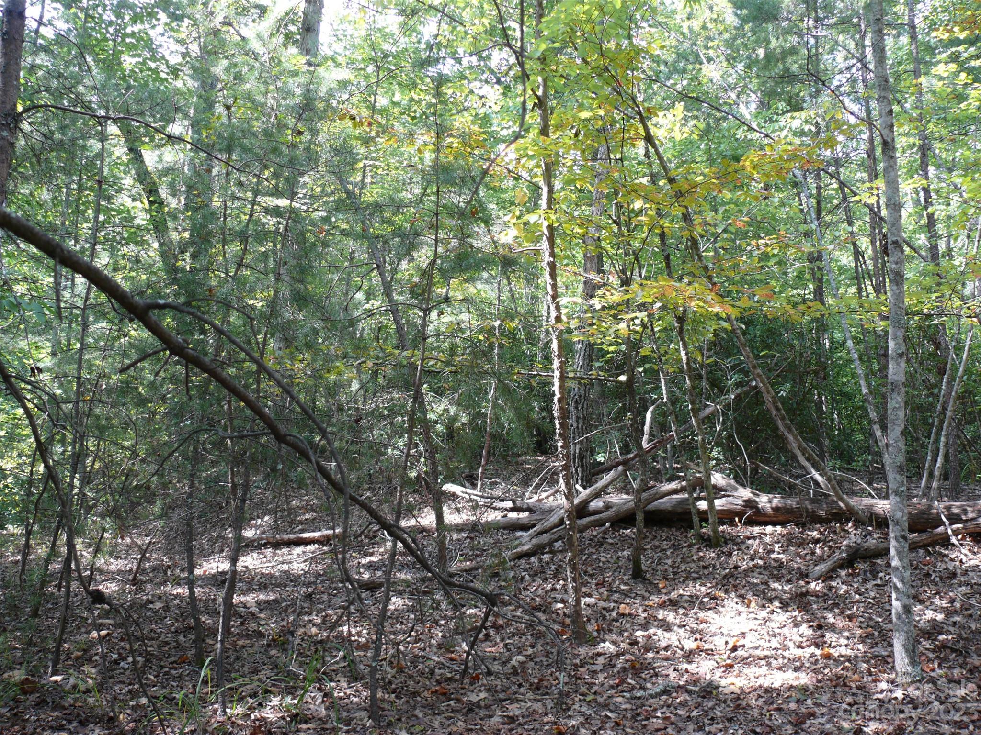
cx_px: 490
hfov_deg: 52.6
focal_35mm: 35
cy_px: 368
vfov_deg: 40.7
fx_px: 992
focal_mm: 7.4
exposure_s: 1/80
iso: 100
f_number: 2.8
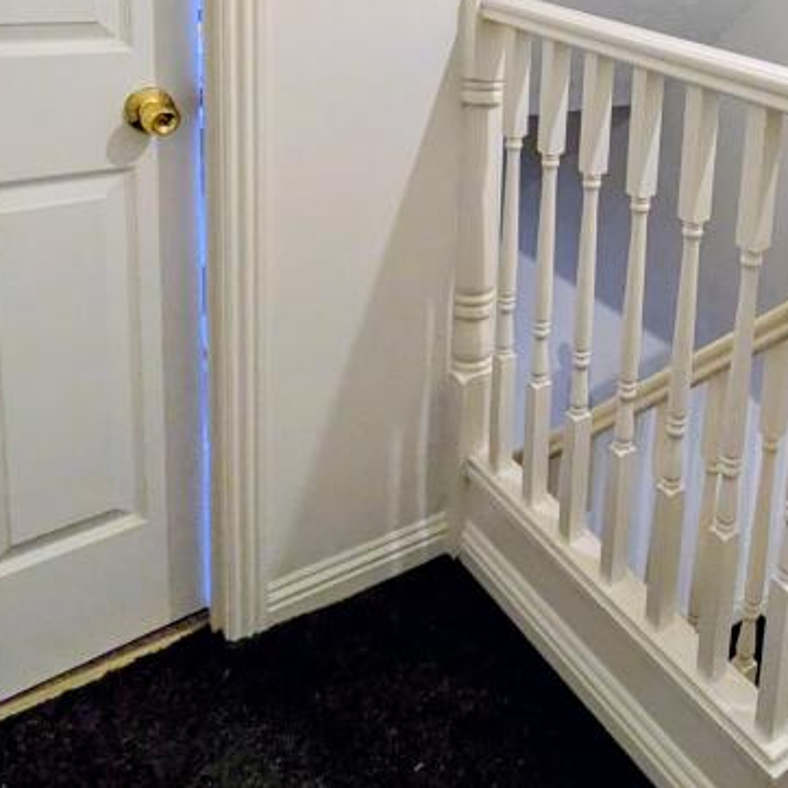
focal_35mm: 35
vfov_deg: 43.6
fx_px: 901
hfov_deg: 42.6
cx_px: 734
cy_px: 95
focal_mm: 1.83
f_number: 2.2
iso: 468
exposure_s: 1/50
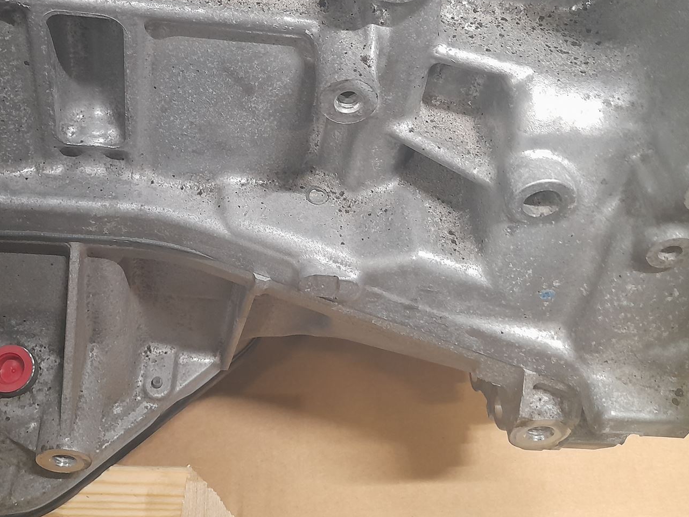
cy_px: 138
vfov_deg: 35.3
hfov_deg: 46.6
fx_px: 796
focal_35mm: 40
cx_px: 292
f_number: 2
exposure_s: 1/33
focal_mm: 4.6
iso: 320
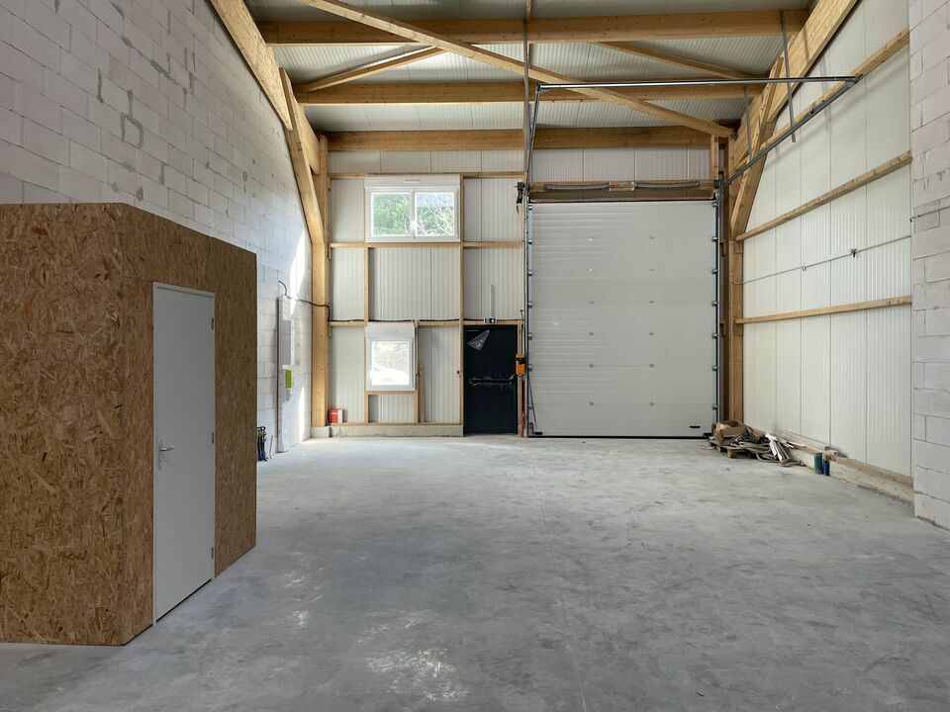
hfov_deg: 67.3
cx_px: 475
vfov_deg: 53.1
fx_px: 714
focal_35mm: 26
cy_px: 356
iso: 100
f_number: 1.6
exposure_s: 1/121
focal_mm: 4.2
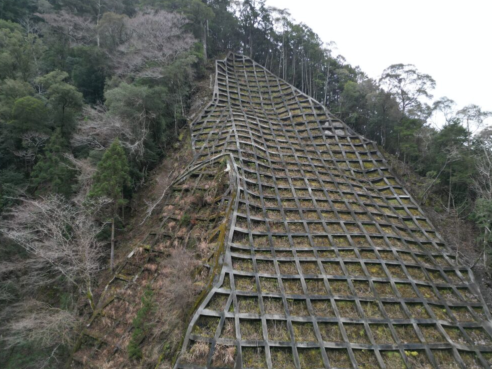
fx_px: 355
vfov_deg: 54.9
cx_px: 250
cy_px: 177
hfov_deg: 69.4
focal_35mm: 25
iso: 150
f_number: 1.7
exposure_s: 1/640
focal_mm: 6.72
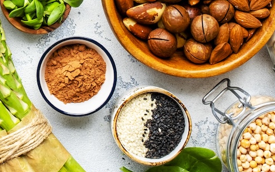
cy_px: -107
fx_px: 899
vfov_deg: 10.4
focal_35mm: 120
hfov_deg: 16.6
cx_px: -59
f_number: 9
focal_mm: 23.5
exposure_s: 1/160
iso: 80
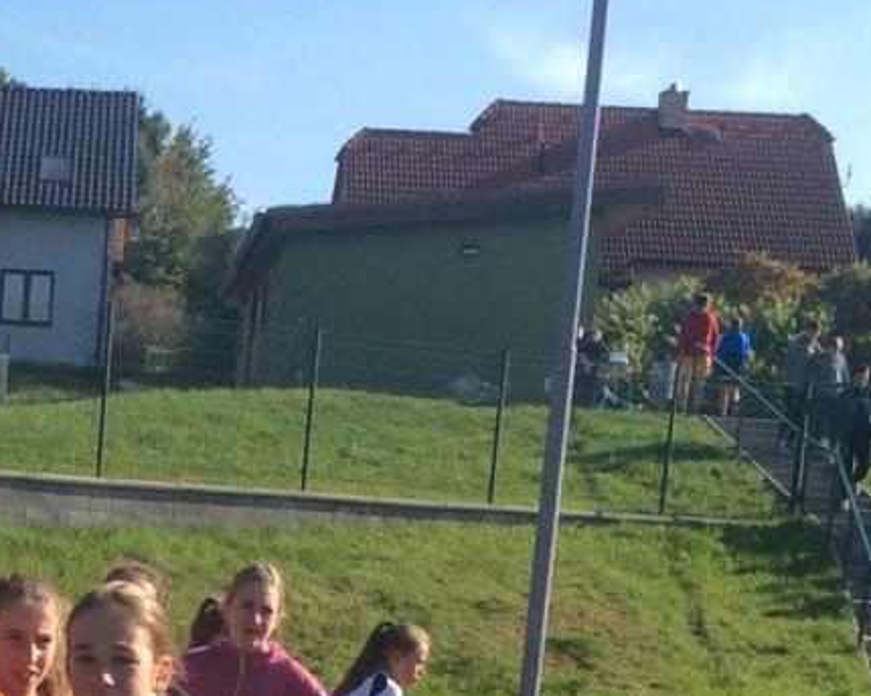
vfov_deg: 15.1
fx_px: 2500
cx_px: -61
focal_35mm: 97
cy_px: 924
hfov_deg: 19.0
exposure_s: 1/1003
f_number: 2.4
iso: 32
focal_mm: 3.3
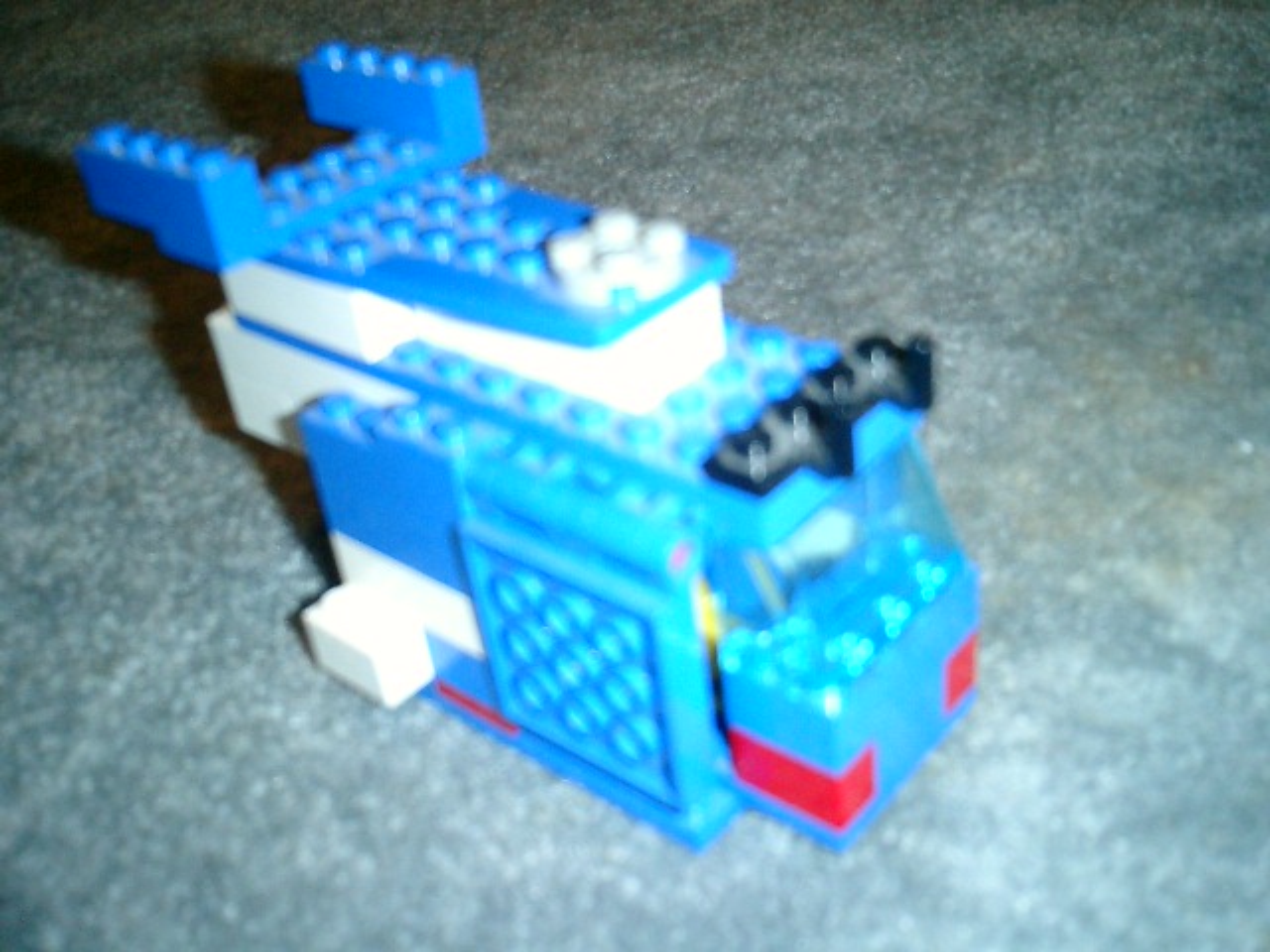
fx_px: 1321
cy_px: 476
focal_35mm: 36
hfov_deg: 51.4
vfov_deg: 39.7
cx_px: 635
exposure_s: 1/30
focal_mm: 7.5
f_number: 3.2
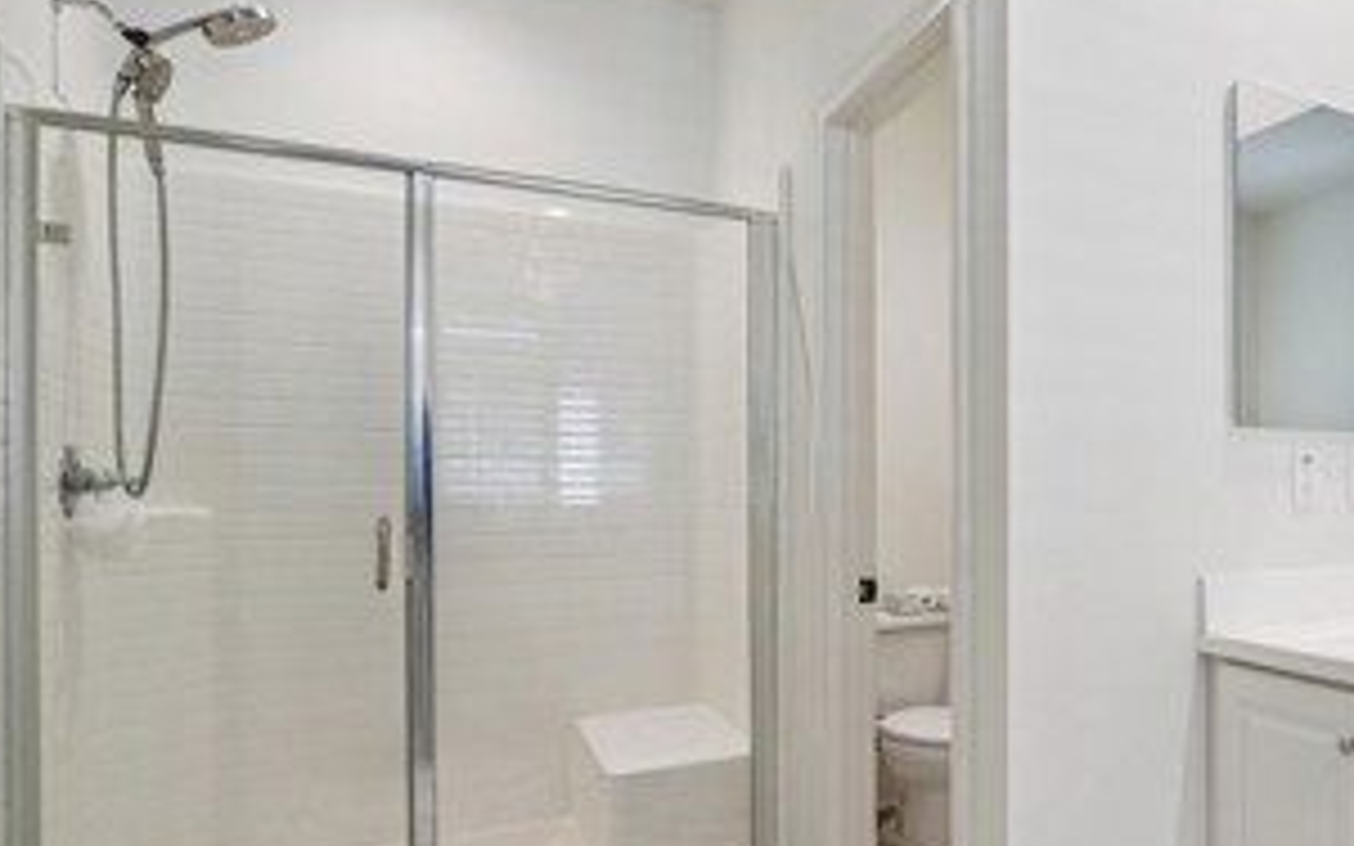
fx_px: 959
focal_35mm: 26
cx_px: 1156
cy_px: 464
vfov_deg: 47.5
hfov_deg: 62.0
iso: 400
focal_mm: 12
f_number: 8
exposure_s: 1/30
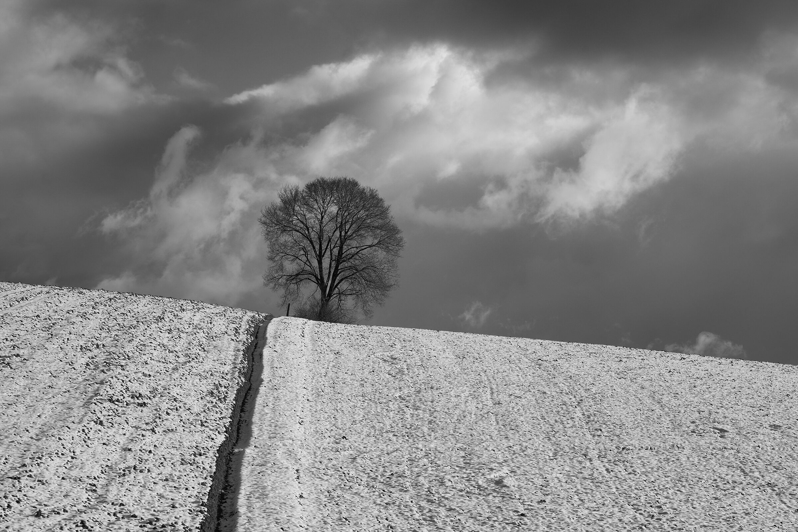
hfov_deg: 16.3
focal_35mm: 126
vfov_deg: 10.9
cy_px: 266
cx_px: 399
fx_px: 2793
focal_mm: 126
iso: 50
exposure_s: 1/400
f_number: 10
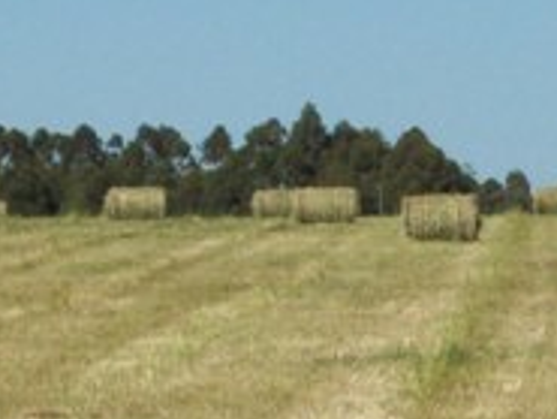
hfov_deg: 4.2
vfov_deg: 3.2
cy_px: 298
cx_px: 253
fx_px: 7519
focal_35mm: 467
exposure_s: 1/330
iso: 80
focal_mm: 18
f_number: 8.5
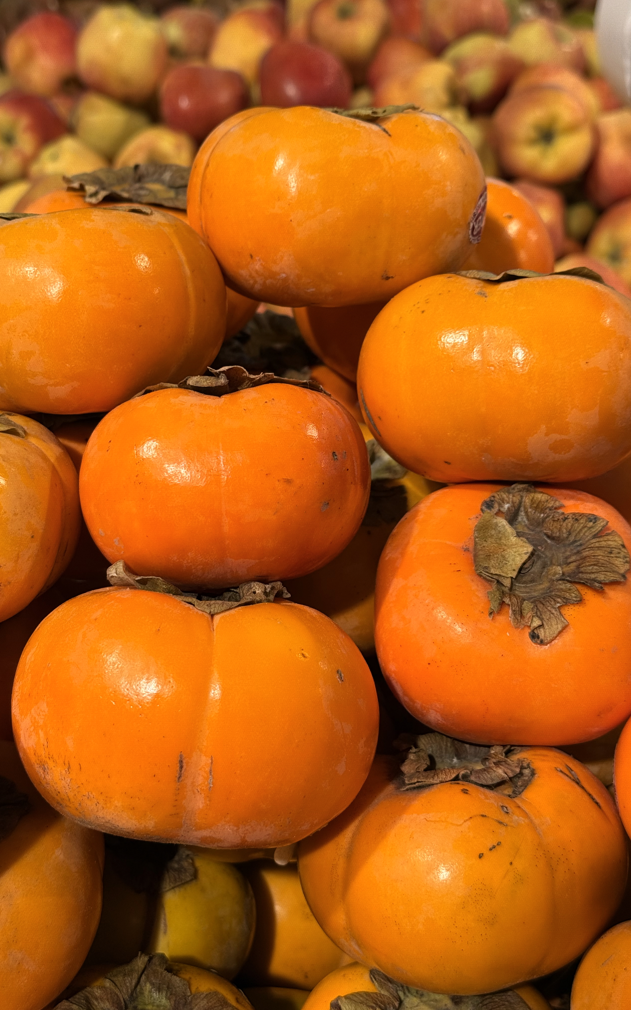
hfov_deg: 25.3
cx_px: 269
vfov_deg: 39.6
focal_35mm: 51
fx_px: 1403
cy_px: 505
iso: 50
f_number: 1.78
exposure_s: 1/121
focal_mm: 6.76
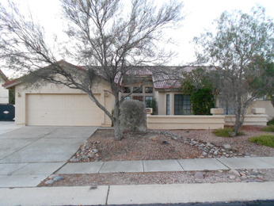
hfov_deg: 67.3
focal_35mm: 26
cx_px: 137
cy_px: 103
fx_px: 206
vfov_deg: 53.1
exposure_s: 1/30
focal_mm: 4.6
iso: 250
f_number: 3.2
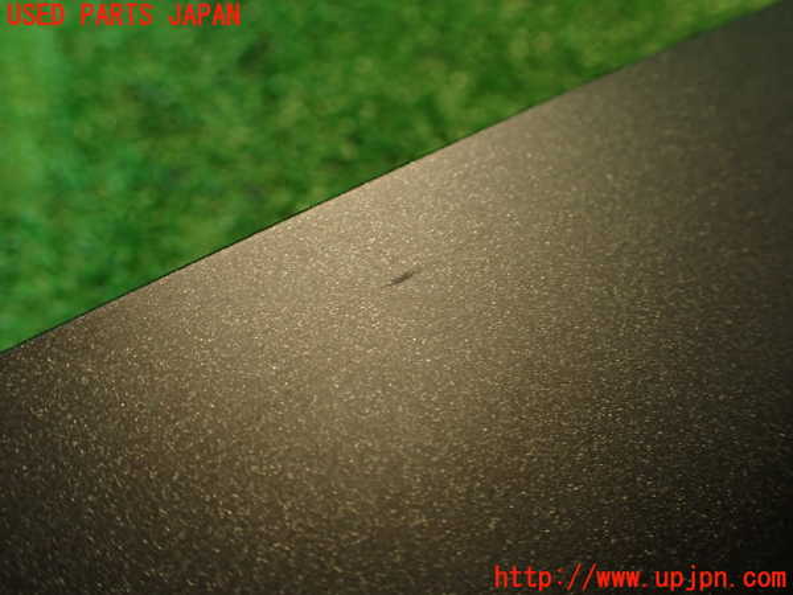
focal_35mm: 32
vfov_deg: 44.2
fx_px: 733
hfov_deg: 56.8
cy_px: 298
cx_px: 396
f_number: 2.4
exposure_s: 1/30
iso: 250
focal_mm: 5.79
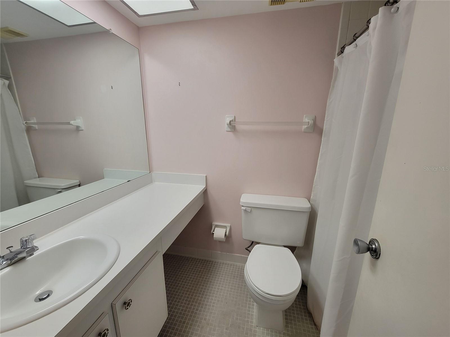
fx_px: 169
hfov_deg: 106.2
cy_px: 168
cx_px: 225
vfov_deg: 89.9
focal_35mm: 13
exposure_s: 1/60
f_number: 2.2
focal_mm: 2.2
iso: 125
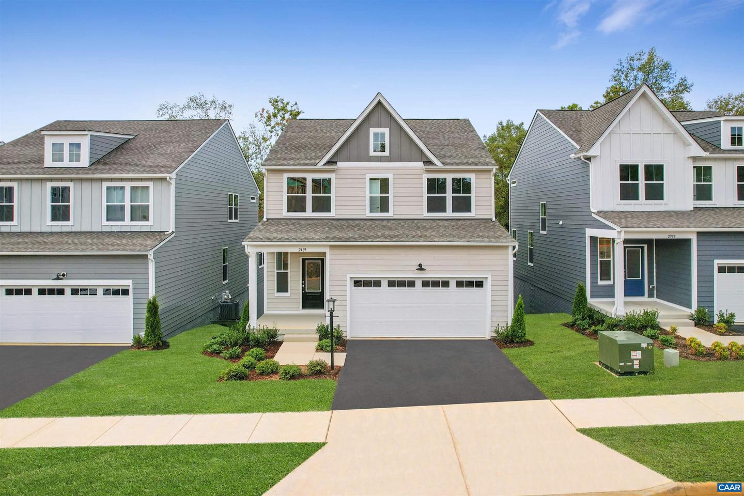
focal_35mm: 22
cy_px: 248
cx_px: 372
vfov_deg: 57.2
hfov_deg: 78.6
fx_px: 455
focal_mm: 8.4
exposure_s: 1/2000
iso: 100
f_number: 2.8
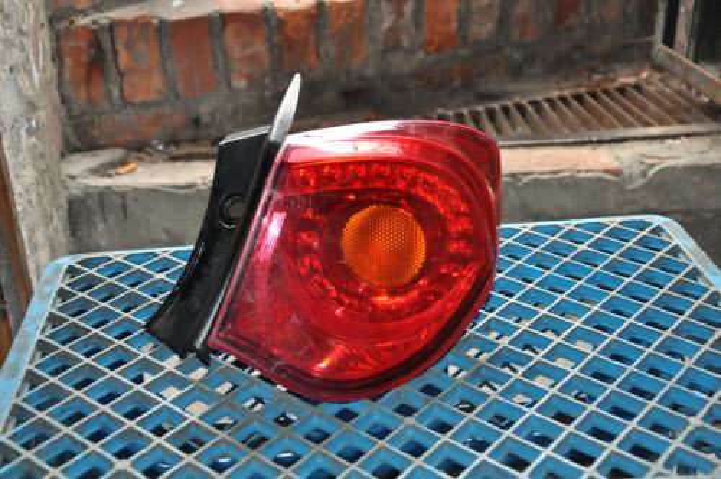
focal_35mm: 51
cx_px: 360
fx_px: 1020
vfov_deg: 26.4
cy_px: 240
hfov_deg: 38.9
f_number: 4.2
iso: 800
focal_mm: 34
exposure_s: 1/60
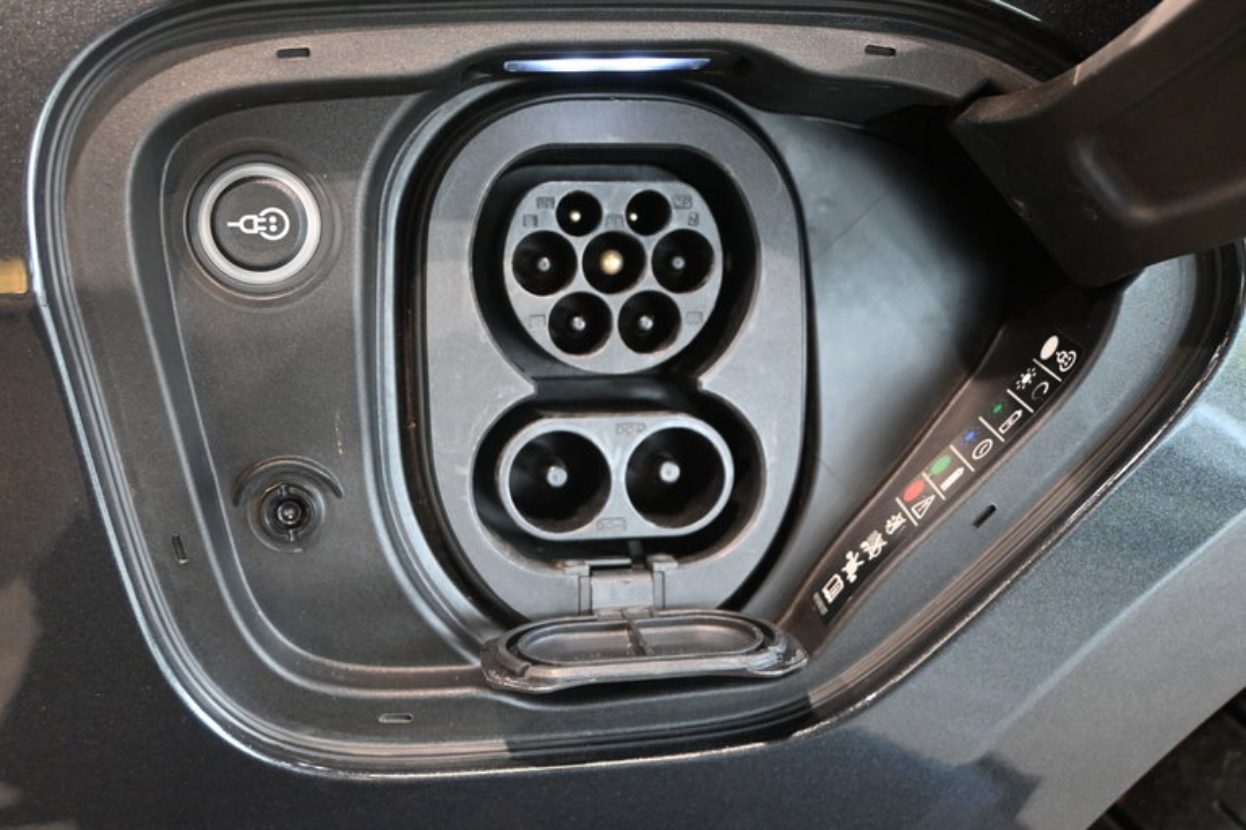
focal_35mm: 44
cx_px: 623
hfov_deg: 45.0
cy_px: 415
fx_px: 1505
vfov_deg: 30.8
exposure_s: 1/125
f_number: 4.8
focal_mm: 29
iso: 3200
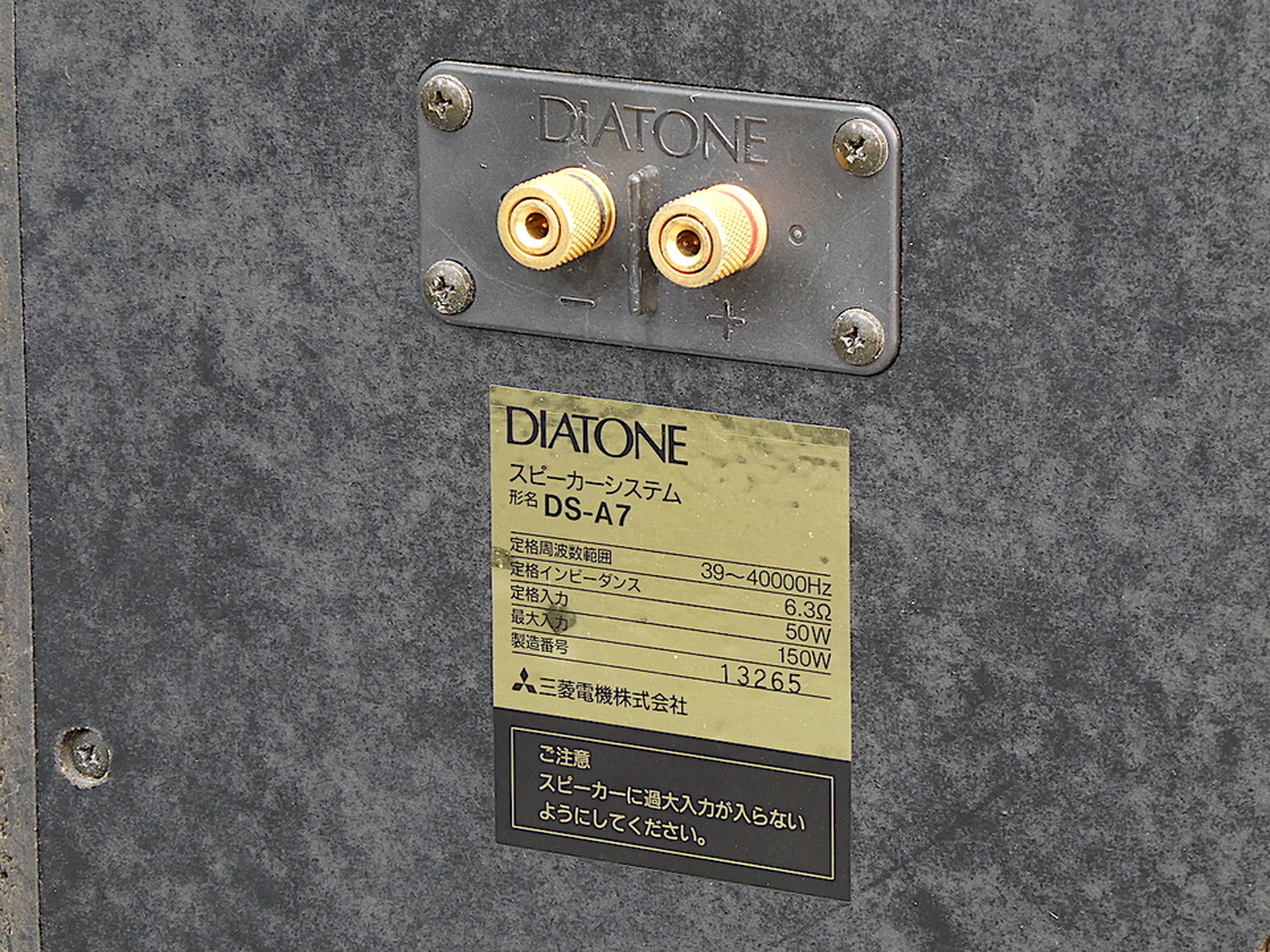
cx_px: 635
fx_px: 5870
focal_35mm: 160
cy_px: 476
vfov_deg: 9.3
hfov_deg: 12.3
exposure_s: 1/2.5
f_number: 5.5
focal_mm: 28.7
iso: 200
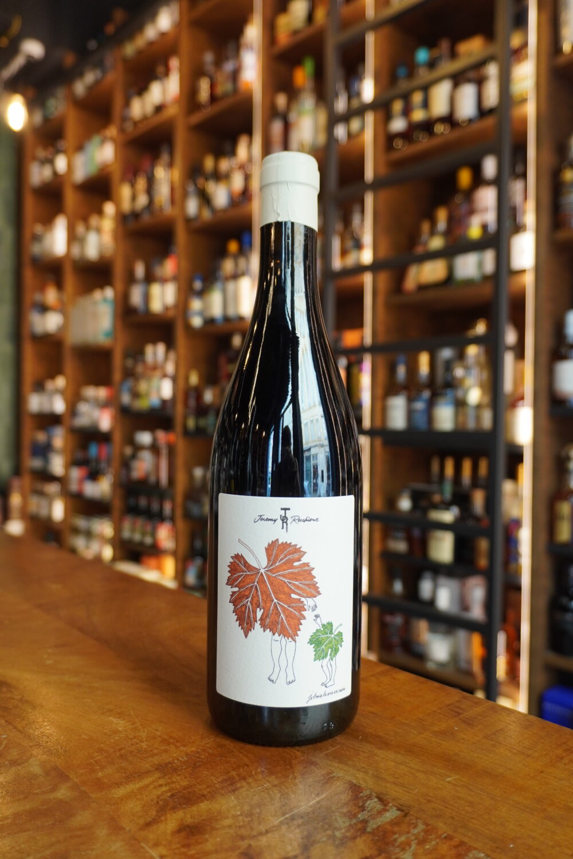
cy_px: 430
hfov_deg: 45.7
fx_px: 680
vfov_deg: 64.6
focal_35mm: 28
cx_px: 286
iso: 500
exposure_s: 1/60
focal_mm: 19
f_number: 4
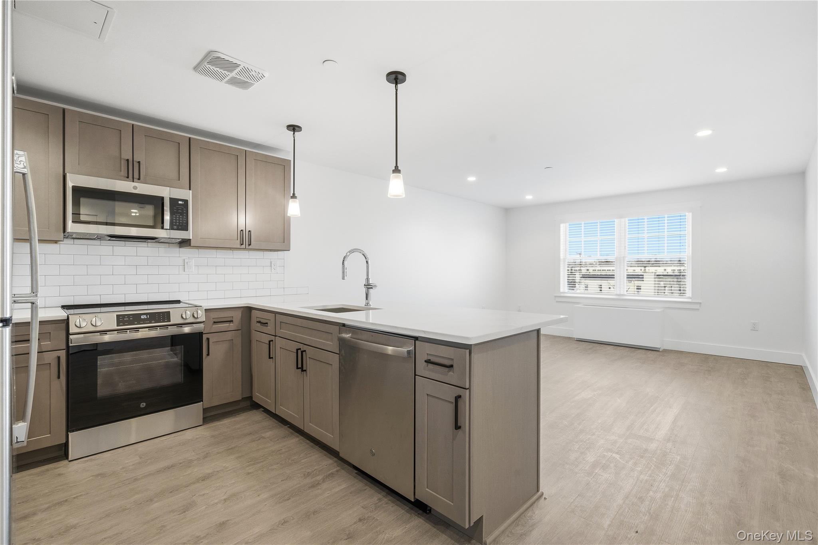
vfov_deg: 73.7
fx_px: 363
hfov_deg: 96.7
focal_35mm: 16
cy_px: 272
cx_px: 409
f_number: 8
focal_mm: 16
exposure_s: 1/200
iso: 500
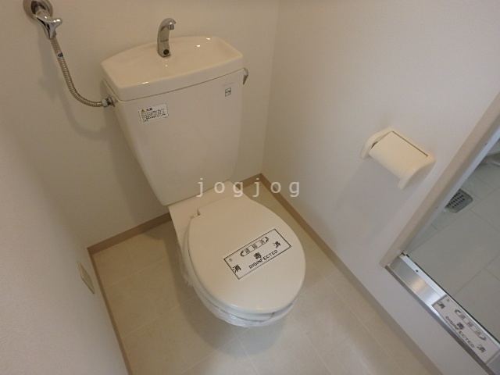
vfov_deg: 63.4
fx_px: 303
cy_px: 188
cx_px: 250
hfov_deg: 79.0
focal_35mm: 21
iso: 250
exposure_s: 1/30
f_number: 3.5
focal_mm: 3.7
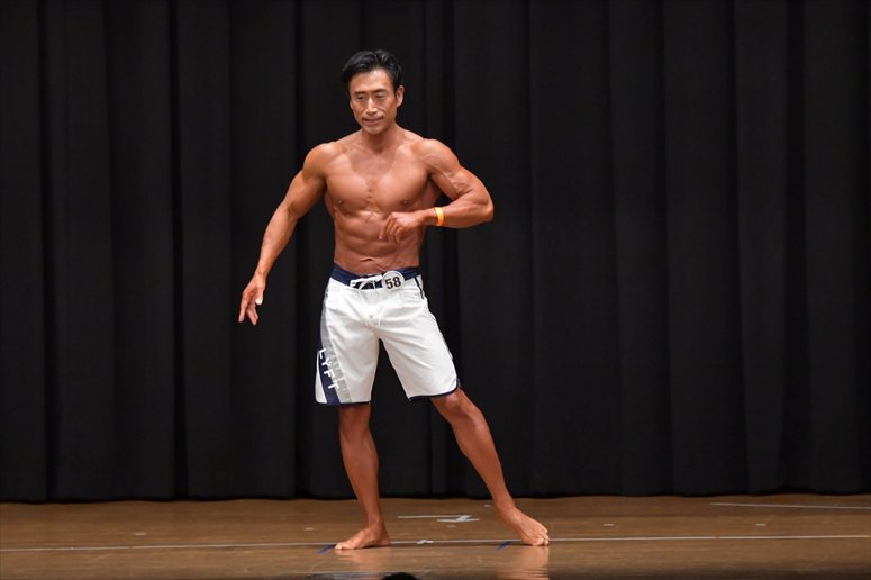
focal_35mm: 240
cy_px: 290
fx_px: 5804
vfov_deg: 5.7
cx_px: 436
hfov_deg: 8.6
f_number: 5.6
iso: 6400
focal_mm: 160
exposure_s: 1/400
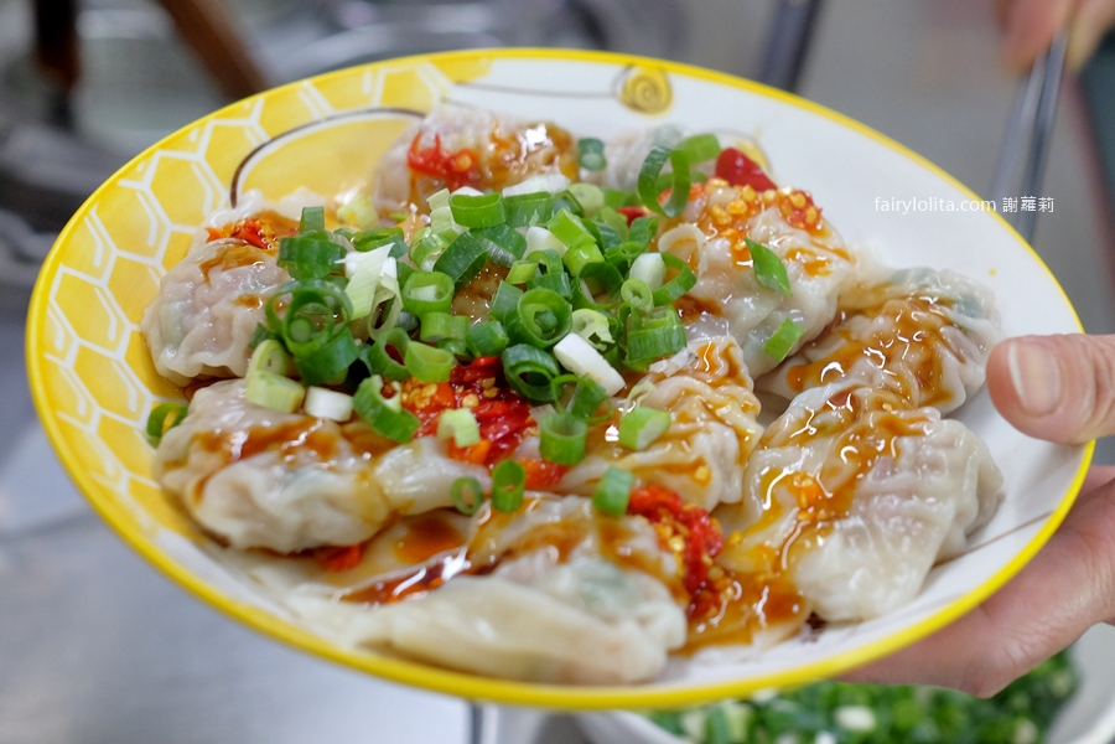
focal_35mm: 35
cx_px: 558
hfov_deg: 54.4
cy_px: 372
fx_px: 1084
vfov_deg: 37.9
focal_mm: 23
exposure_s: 1/80
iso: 800
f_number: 2.8
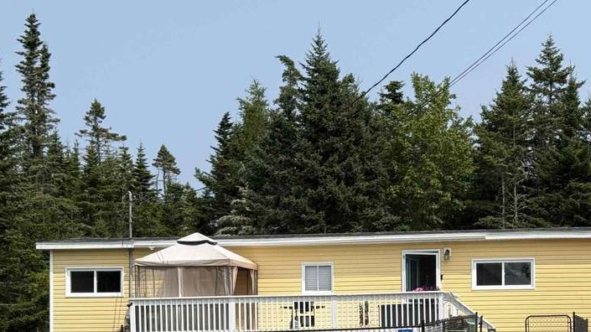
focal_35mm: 95
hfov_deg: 22.3
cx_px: 439
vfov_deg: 12.6
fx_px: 1488
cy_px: 335
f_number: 1.78
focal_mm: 6.76
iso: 80
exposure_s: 1/6536
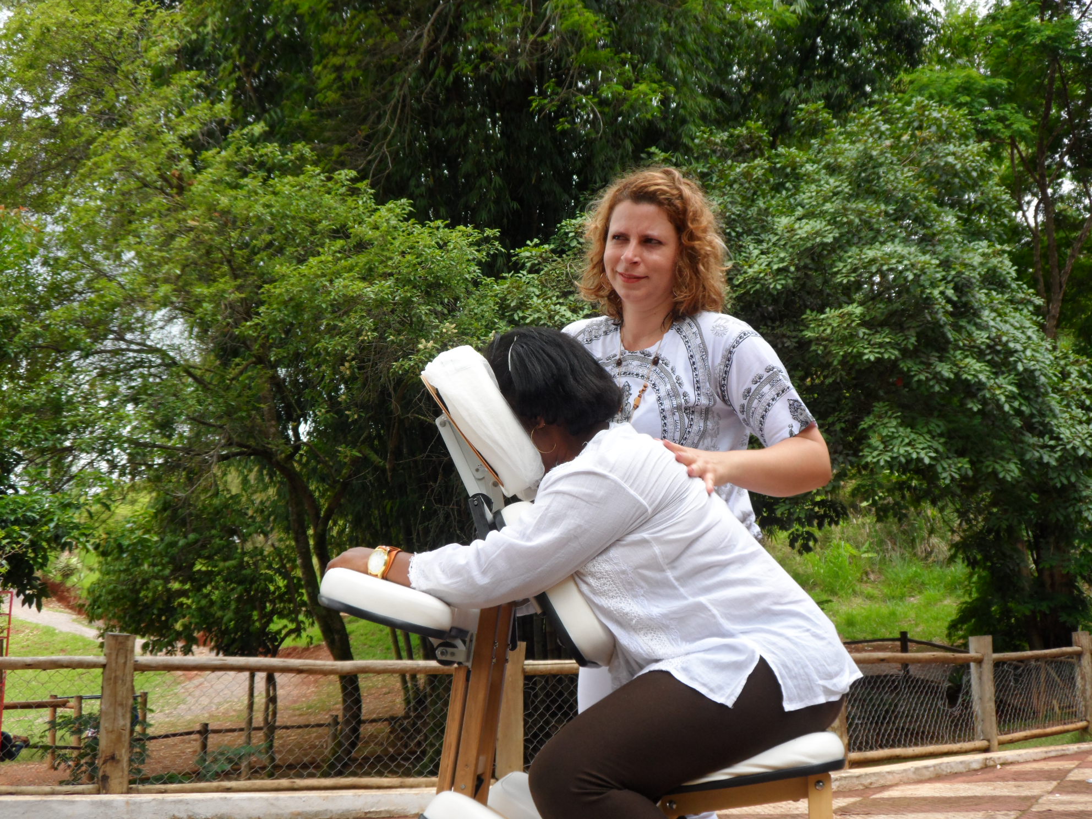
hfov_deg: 42.9
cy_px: 410
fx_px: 1388
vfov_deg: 32.9
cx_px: 546
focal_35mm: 44
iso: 80
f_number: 3.9
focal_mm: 8
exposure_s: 1/250
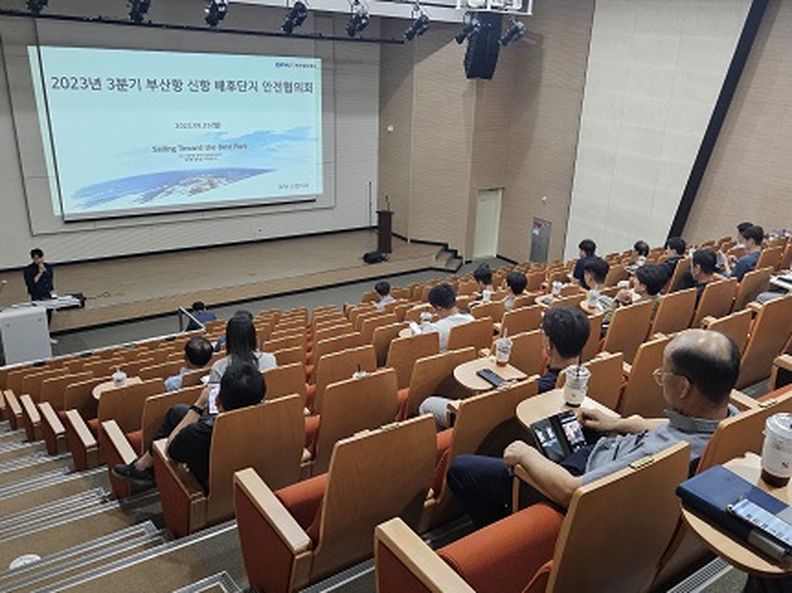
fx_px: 732
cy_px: 327
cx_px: 487
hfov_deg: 56.3
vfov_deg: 44.1
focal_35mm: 32
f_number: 1.8
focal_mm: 5.4
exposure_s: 1/170
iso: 800
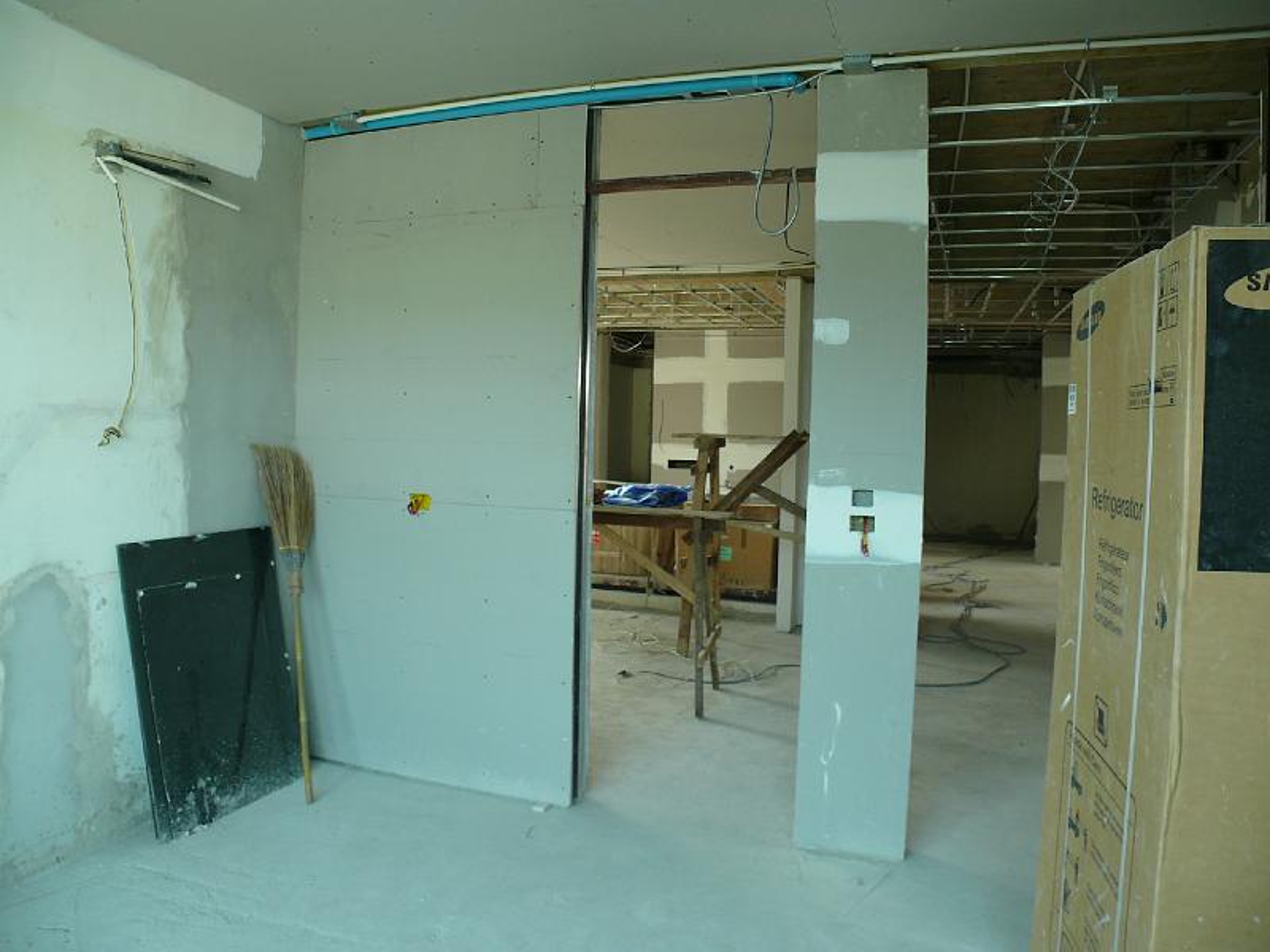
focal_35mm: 35
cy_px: 476
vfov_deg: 40.7
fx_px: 1284
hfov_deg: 52.6
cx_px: 635
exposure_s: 1/50
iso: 100
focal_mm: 7.4
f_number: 2.8
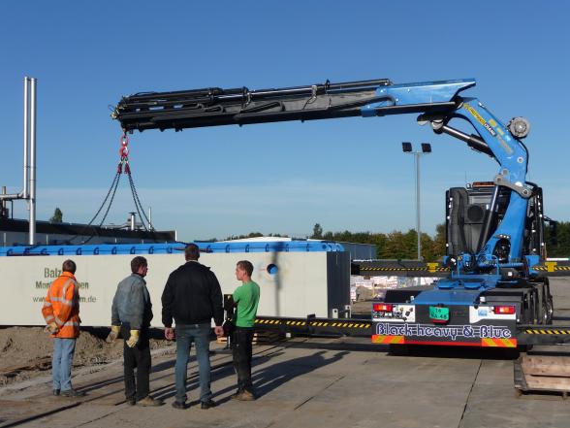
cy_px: 211
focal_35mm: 49
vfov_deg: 29.7
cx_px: 290
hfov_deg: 38.9
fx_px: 807
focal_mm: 8
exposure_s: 1/250
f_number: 10
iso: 100
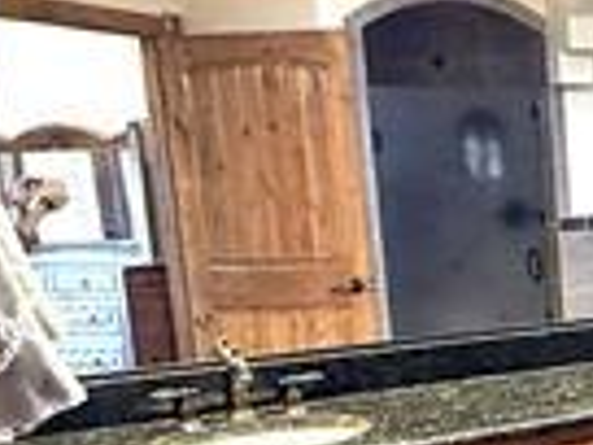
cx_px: 855
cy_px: 345
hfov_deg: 24.1
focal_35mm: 66
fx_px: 1131
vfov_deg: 22.0
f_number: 2.2
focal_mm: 2.22
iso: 320
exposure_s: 1/60
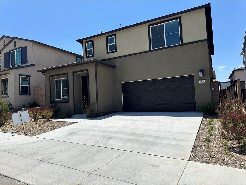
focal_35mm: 24
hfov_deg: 71.6
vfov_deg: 56.8
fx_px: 171
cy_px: 92
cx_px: 123
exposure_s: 1/7042
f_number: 1.78
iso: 80
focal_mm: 6.86
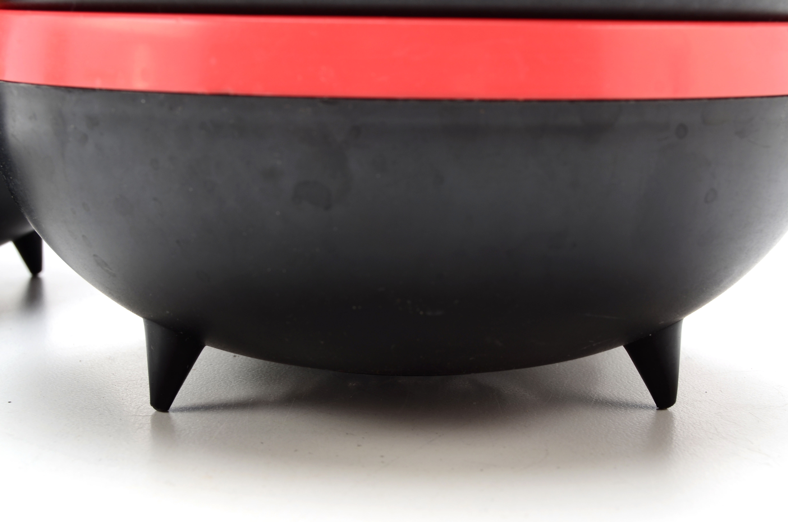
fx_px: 1802
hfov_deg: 24.7
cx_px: 394
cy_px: 261
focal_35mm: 82
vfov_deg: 16.5
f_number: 16
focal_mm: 55
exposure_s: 1/160
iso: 100
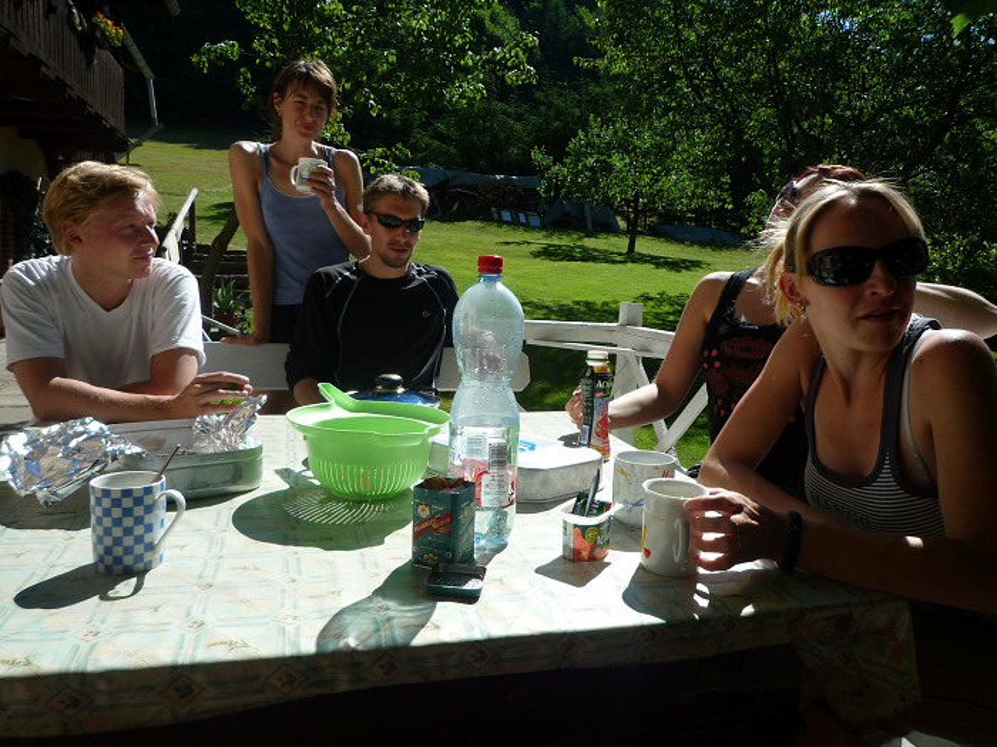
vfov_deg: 54.9
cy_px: 374
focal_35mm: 25
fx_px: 720
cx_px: 498
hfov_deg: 69.4
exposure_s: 1/800
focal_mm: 4.4
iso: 100
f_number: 4
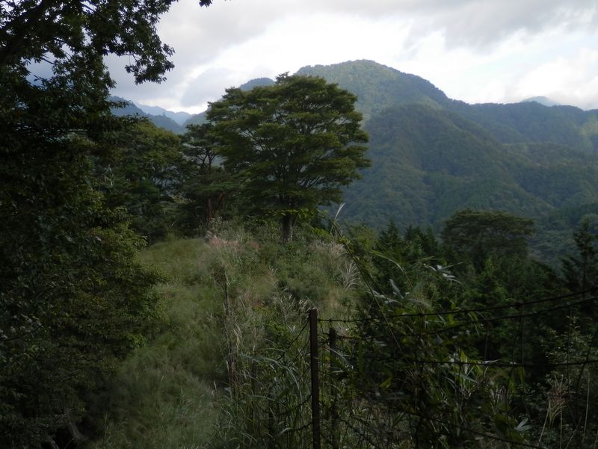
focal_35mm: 30
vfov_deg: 46.8
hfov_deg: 59.9
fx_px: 519
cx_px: 299
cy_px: 224
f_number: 3.3
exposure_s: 1/200
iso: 80
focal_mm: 5.5
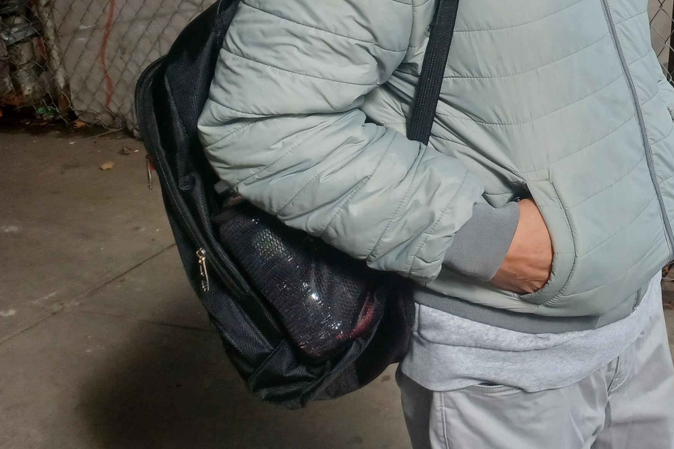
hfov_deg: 30.3
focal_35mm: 59
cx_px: 745
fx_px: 1104
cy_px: -100
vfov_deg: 21.3
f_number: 1.8
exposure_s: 1/59
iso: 40
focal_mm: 4.6
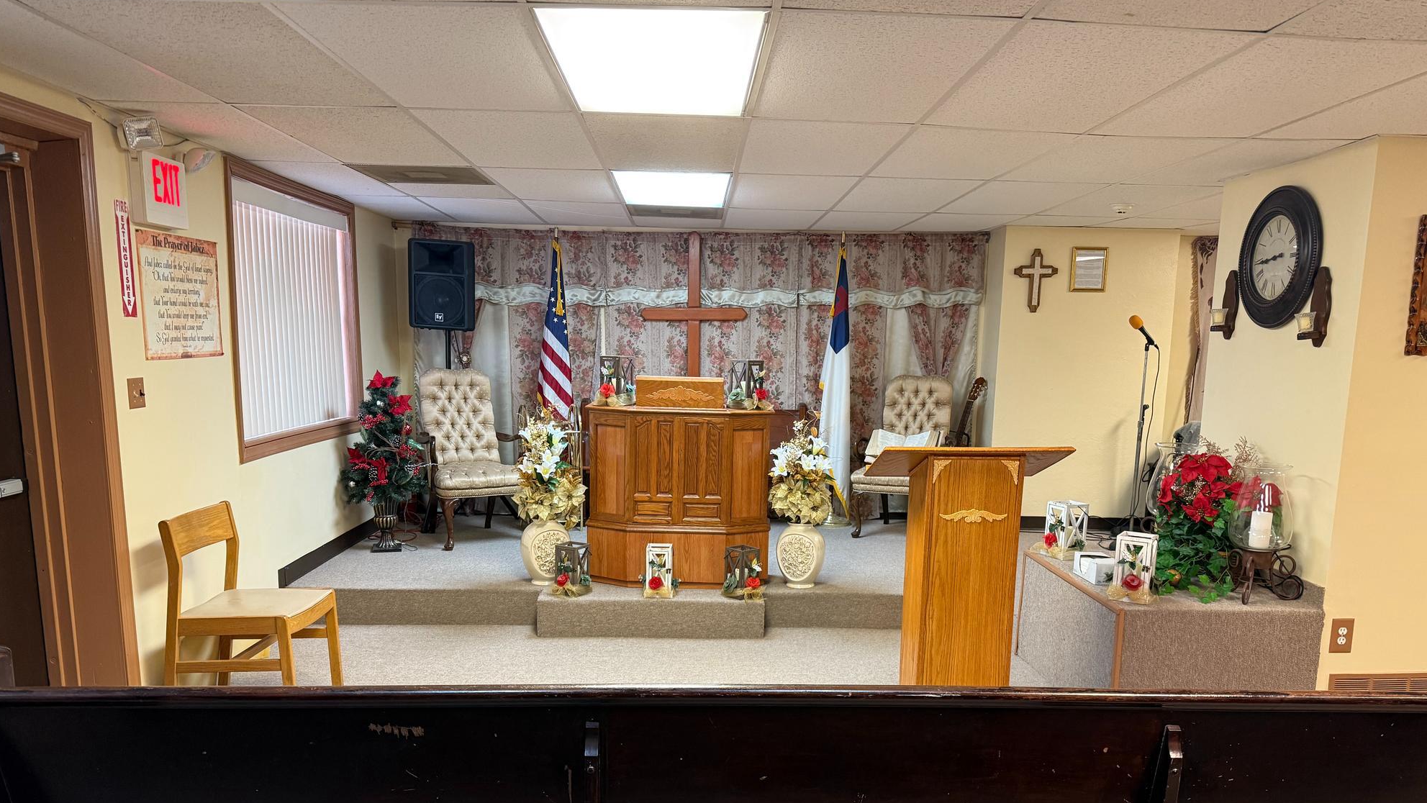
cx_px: 730
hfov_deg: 69.8
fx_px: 1022
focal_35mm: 27
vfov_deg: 42.4
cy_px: 524
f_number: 1.78
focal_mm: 6.76
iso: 250
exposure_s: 1/60
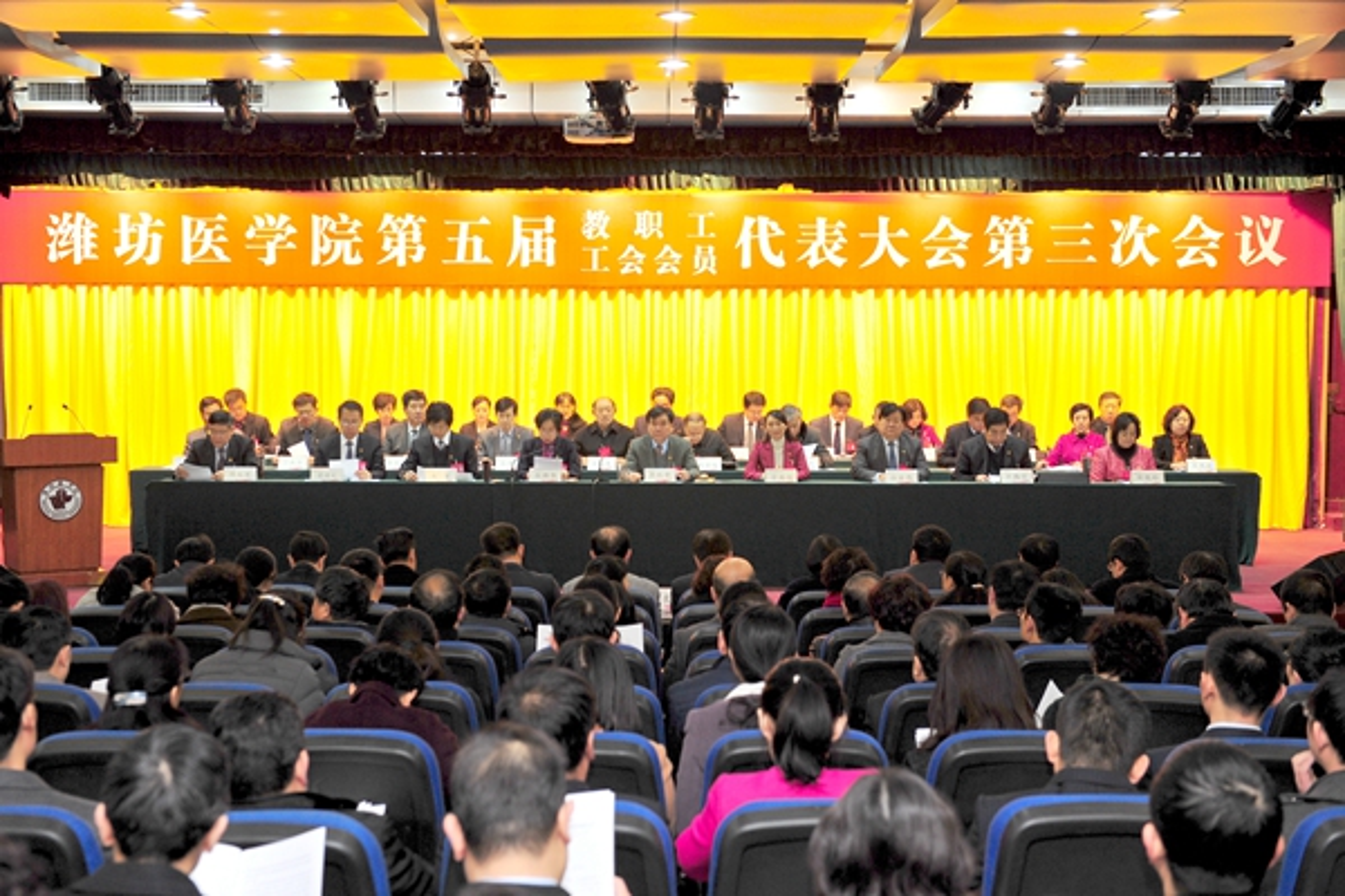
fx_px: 1681
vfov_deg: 29.9
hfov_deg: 43.6
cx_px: 672
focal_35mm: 45
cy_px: 448
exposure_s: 1/125
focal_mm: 45
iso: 800
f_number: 4
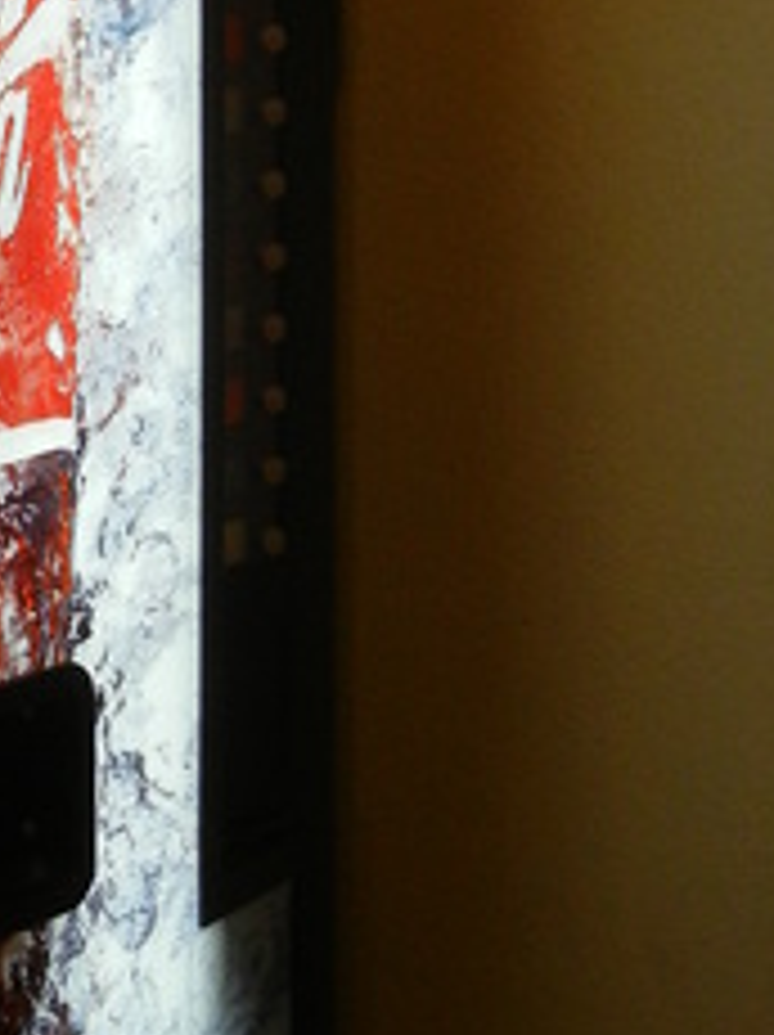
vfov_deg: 12.1
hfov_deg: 8.8
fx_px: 4869
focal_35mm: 163
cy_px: 158
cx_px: -423
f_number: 3.9
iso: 282
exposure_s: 1/30
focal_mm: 9.3
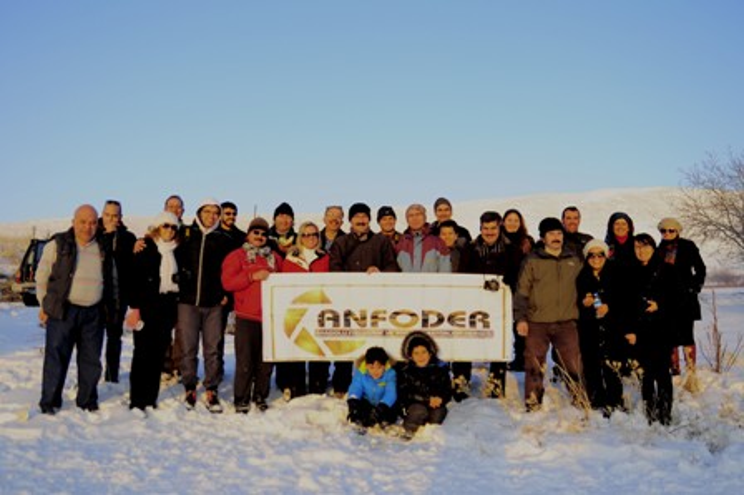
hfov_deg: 70.5
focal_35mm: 26
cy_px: 248
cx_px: 372
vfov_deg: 50.3
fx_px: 527
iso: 200
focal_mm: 17
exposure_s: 1/1500
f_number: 2.8
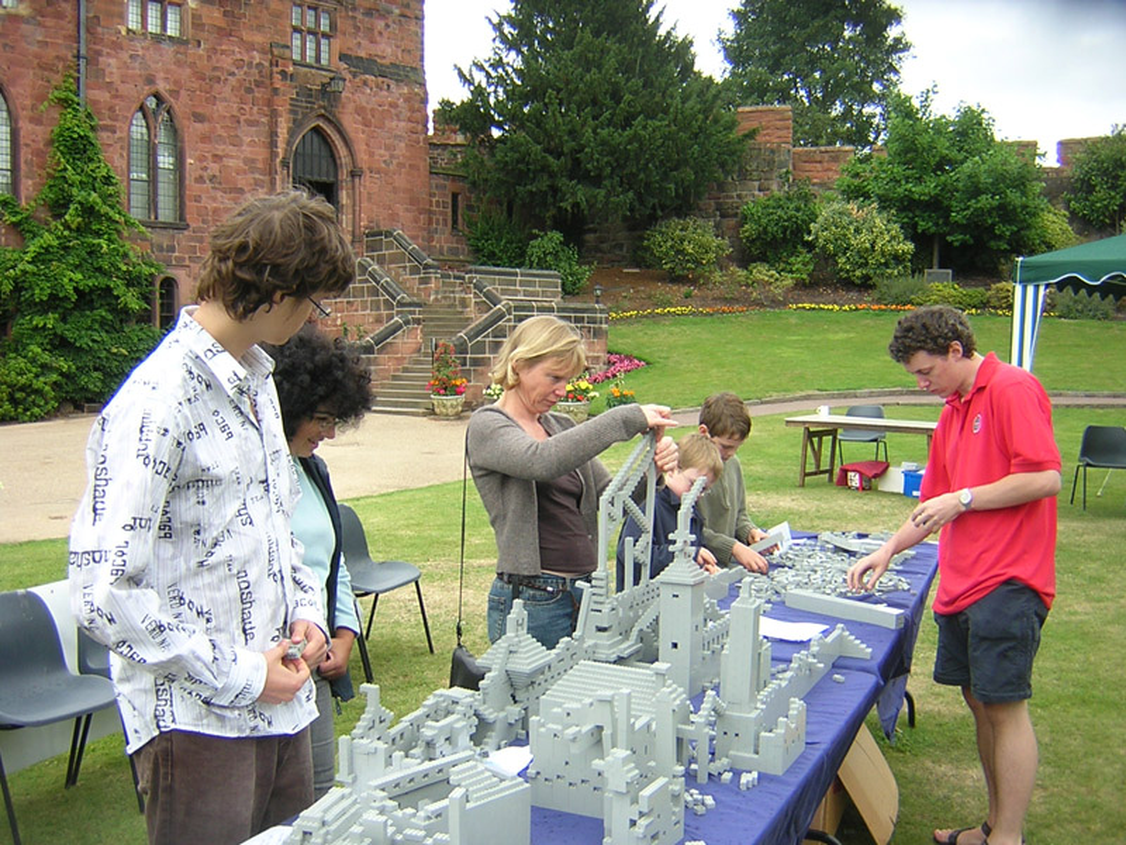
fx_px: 1171
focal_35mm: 36
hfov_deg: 51.4
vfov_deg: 39.7
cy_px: 422
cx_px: 563
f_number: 2.6
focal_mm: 4.7
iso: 100
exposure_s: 1/124
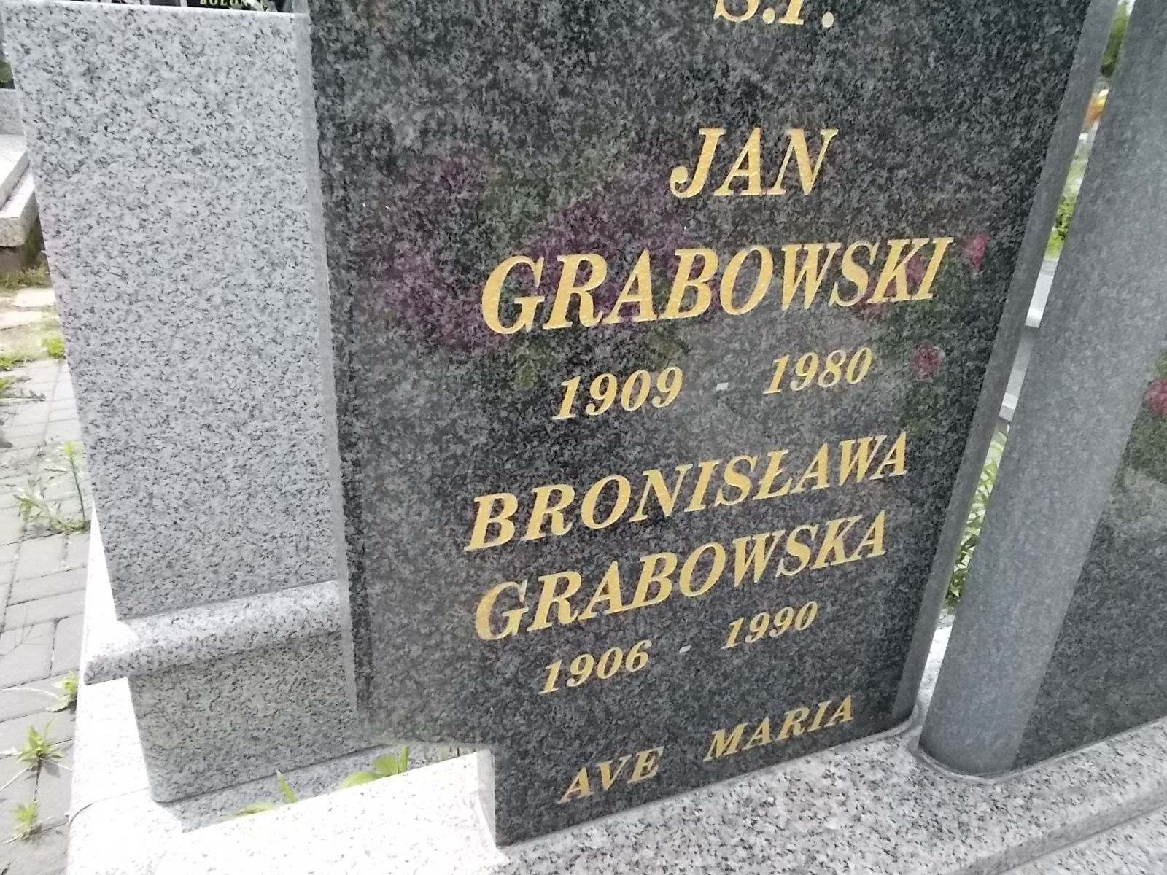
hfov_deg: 67.3
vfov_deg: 53.1
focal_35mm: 26
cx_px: 584
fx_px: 877
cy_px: 438
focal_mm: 4.6
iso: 400
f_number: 8
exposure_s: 1/400
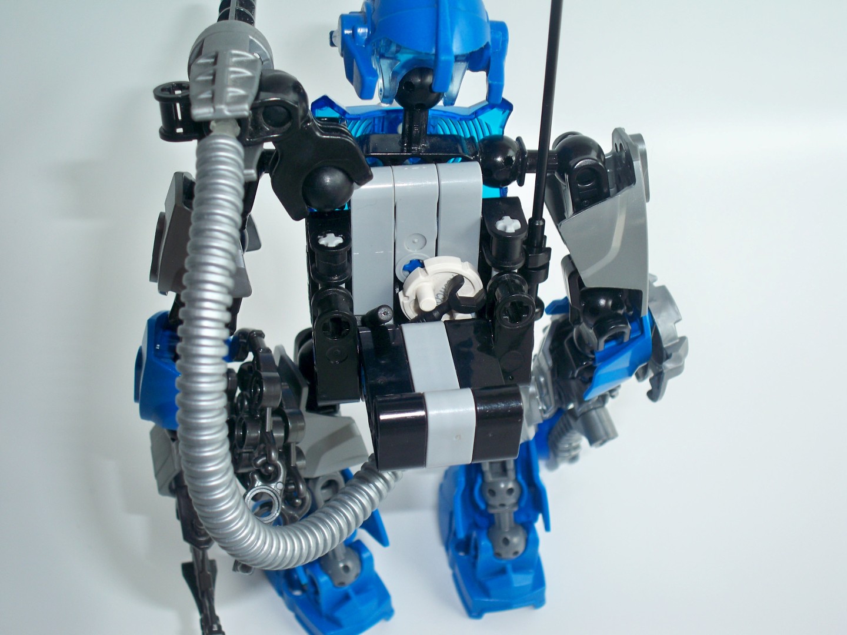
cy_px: 318
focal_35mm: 44
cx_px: 424
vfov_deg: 32.9
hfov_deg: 42.9
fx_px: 1077
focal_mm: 7.8
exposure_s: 1/160
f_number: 3.5
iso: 80
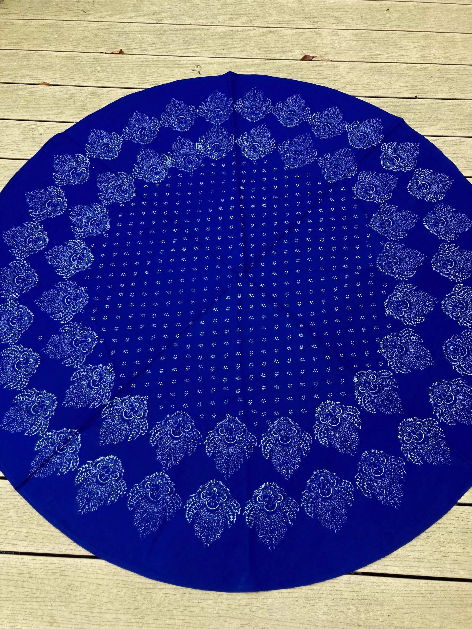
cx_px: 236
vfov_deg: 63.4
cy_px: 314
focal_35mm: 28
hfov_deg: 49.7
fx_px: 509
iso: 32
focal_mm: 3.99
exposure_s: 1/121
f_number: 1.8
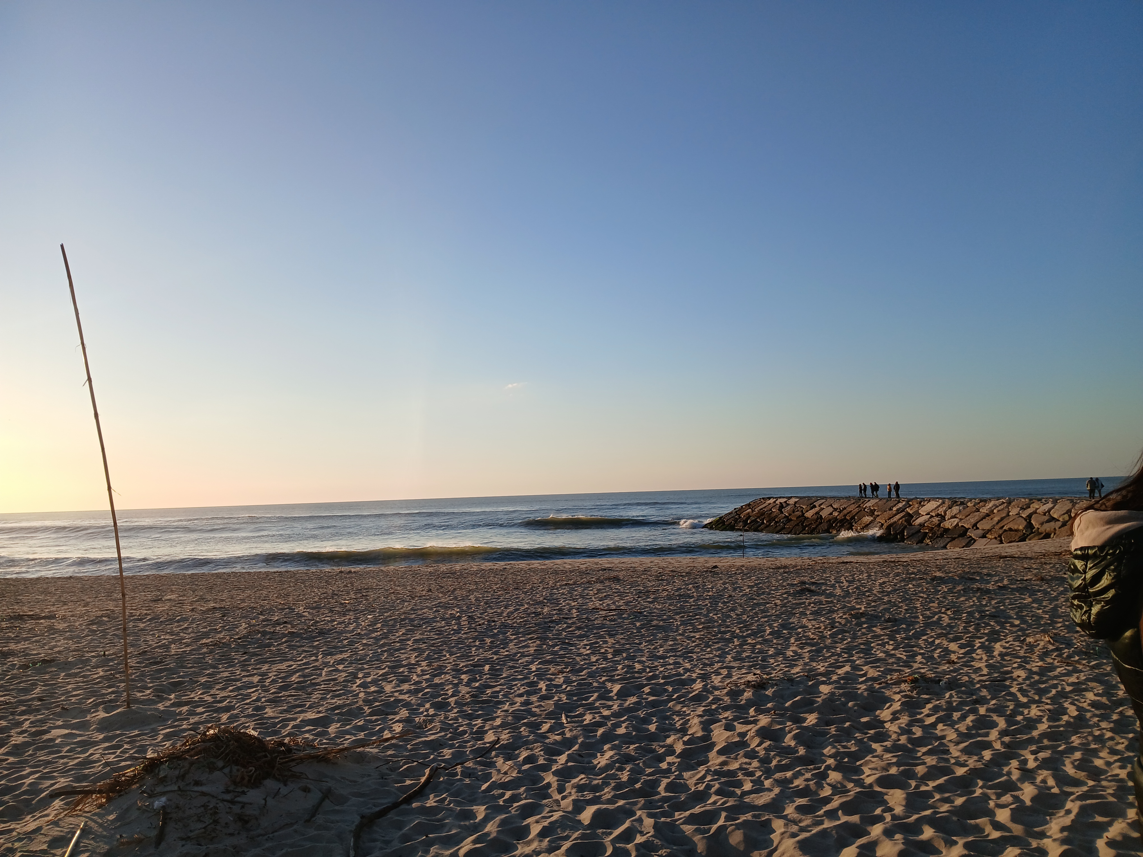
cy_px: 428
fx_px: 859
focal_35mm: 26
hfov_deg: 67.3
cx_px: 572
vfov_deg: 53.1
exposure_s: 1/654
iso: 20
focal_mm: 3.98
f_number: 1.8
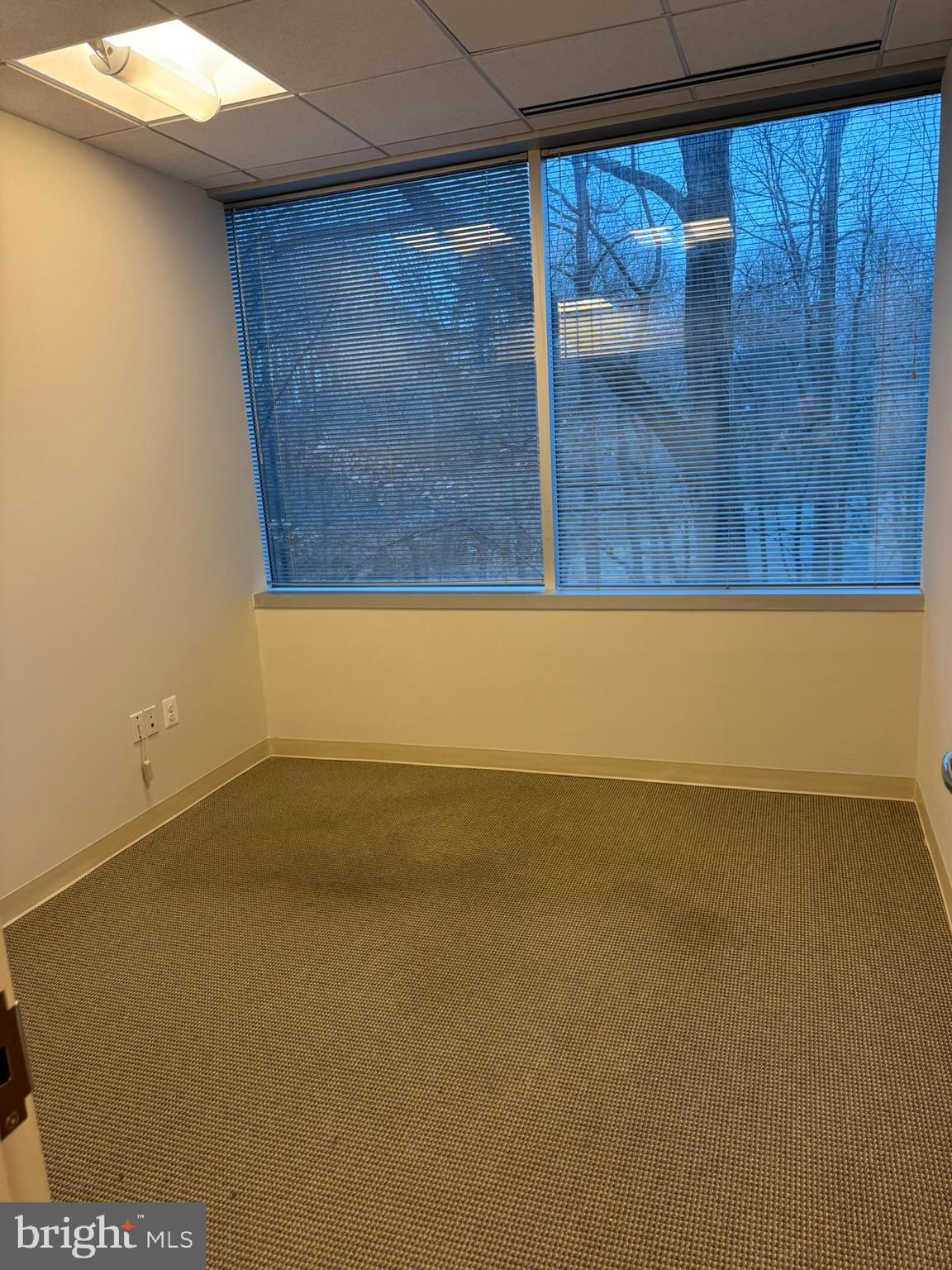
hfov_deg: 56.8
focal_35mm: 24
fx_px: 880
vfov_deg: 71.6
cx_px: 476
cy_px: 635
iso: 200
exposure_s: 1/60
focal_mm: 6.76
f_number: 1.78
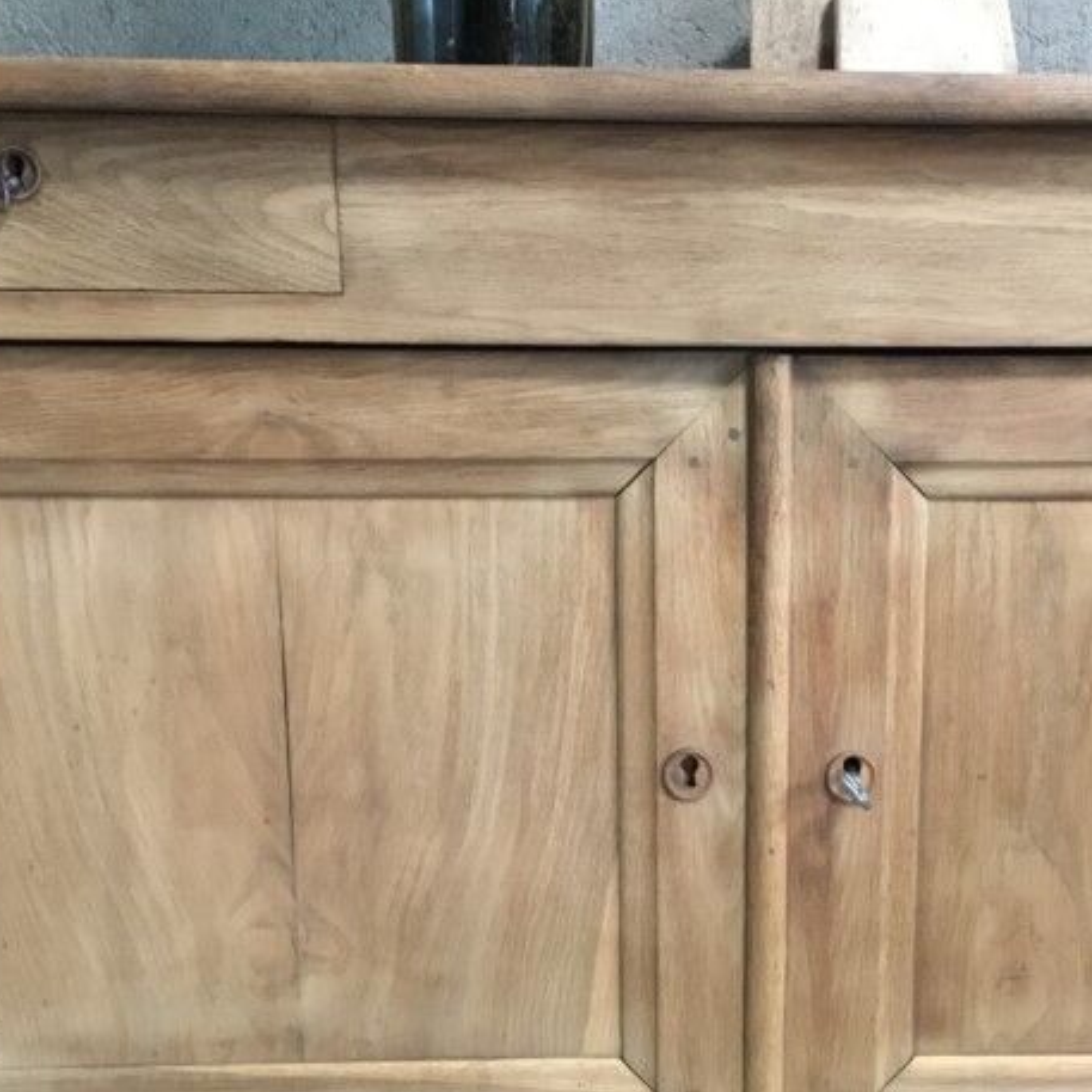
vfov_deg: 35.2
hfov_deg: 35.0
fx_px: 1713
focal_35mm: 48
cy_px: 664
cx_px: 729
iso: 400
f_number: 2.4
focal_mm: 3.3
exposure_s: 1/17
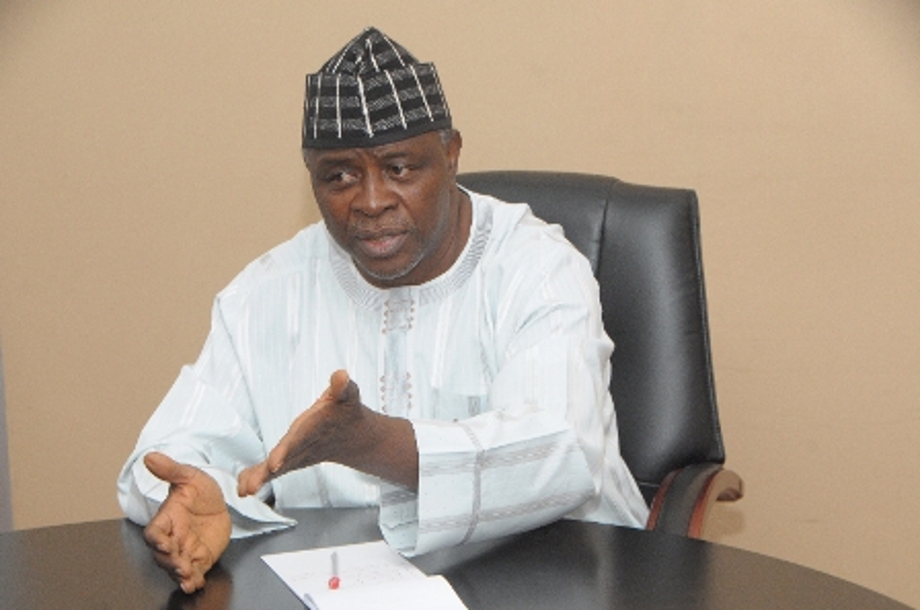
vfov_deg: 14.6
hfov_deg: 21.9
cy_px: 305
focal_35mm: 93
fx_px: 2372
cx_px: 460
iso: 1600
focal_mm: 62
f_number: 9
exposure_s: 1/100
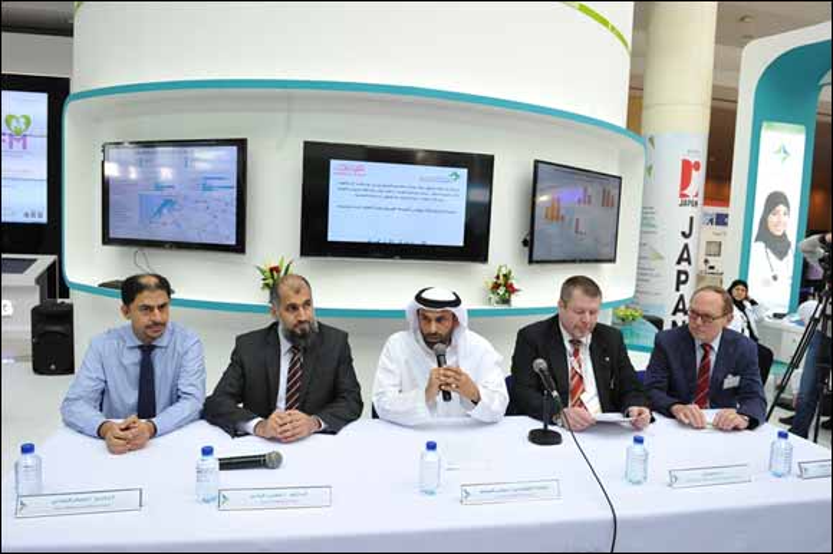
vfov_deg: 53.1
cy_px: 277
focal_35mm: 24
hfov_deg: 73.8
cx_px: 416
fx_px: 555
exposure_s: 1/250
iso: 3200
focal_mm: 24
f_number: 8
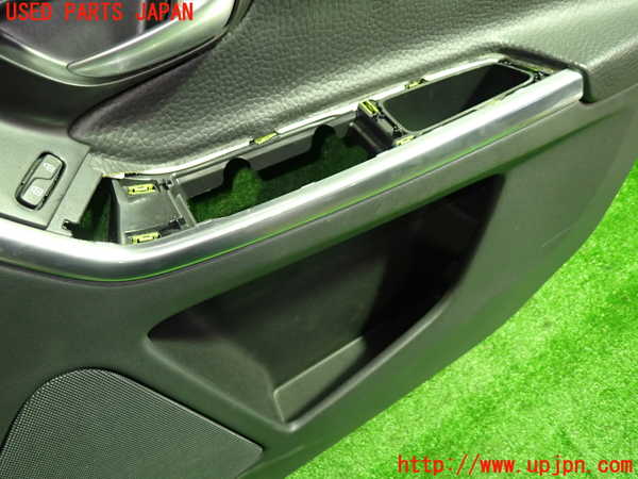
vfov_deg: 54.9
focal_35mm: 25
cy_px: 240
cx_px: 319
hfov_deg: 69.4
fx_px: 461
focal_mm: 4.5
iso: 500
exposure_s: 1/30
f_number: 2
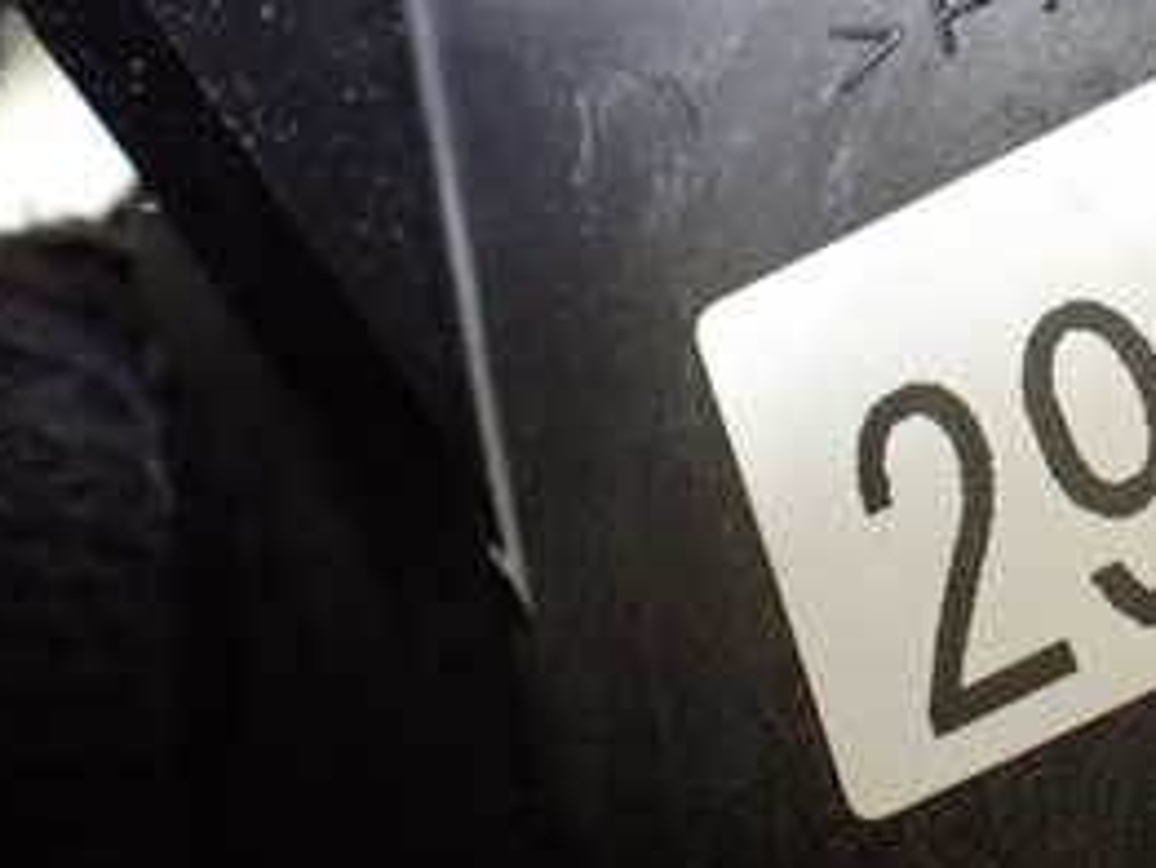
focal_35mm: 69
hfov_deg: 26.6
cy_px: 252
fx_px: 2305
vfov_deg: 21.2
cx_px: 1165
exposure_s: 1/60
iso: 800
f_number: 2.3
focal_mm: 5.4
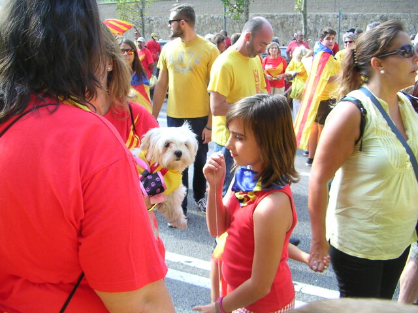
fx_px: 447
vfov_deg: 38.7
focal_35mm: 37
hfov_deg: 50.1
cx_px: 209
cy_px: 156
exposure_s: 1/125
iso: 64
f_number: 2.8
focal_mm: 4.8
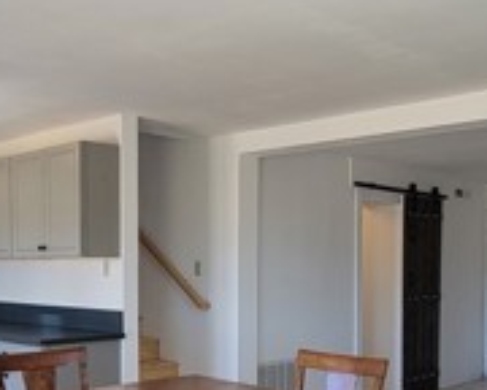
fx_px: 649
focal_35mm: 45
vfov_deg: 32.8
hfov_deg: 41.1
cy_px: 290
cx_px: 225
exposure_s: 1/60
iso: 80
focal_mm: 2.2
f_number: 2.2
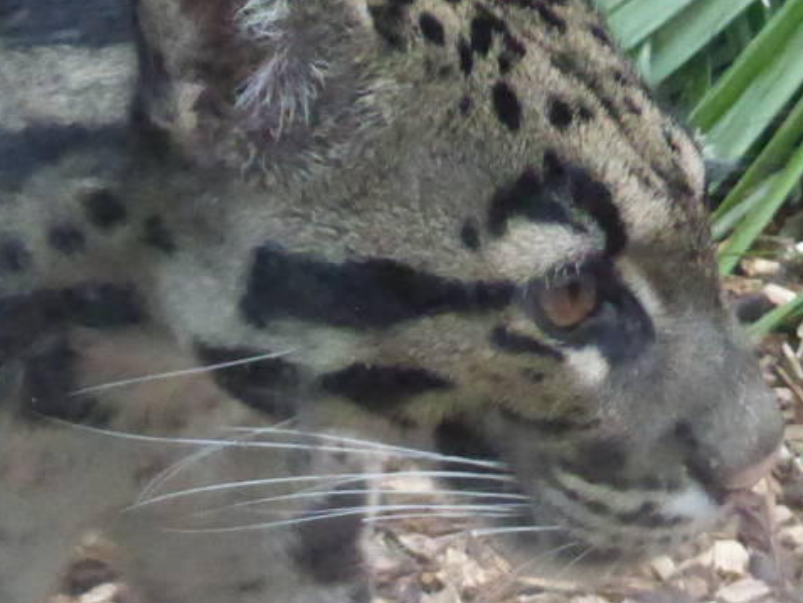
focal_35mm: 191
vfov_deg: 7.8
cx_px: 140
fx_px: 4432
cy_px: 303
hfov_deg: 10.3
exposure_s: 1/250
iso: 1250
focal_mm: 9.7
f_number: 4.6
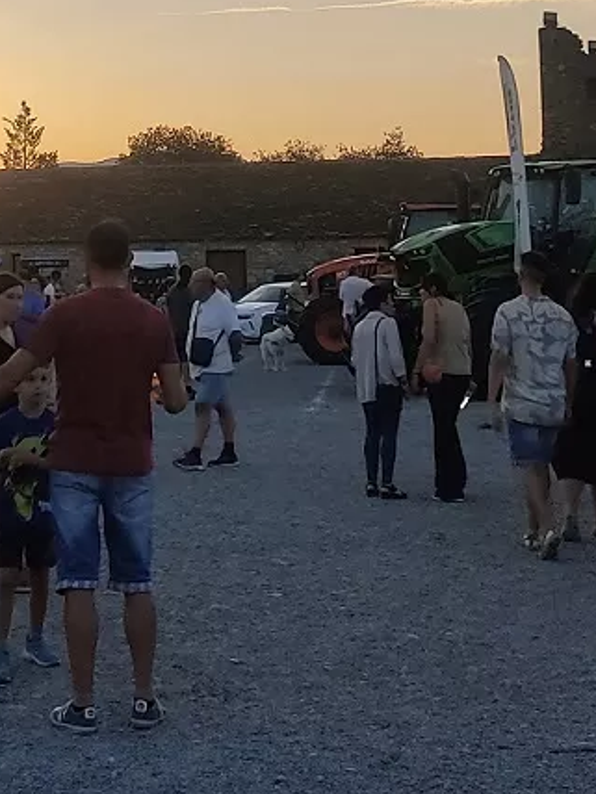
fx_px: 1951
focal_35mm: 85
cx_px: 182
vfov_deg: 22.2
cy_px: 9
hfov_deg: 17.3
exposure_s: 1/598
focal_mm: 4.74
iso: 100
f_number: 1.79
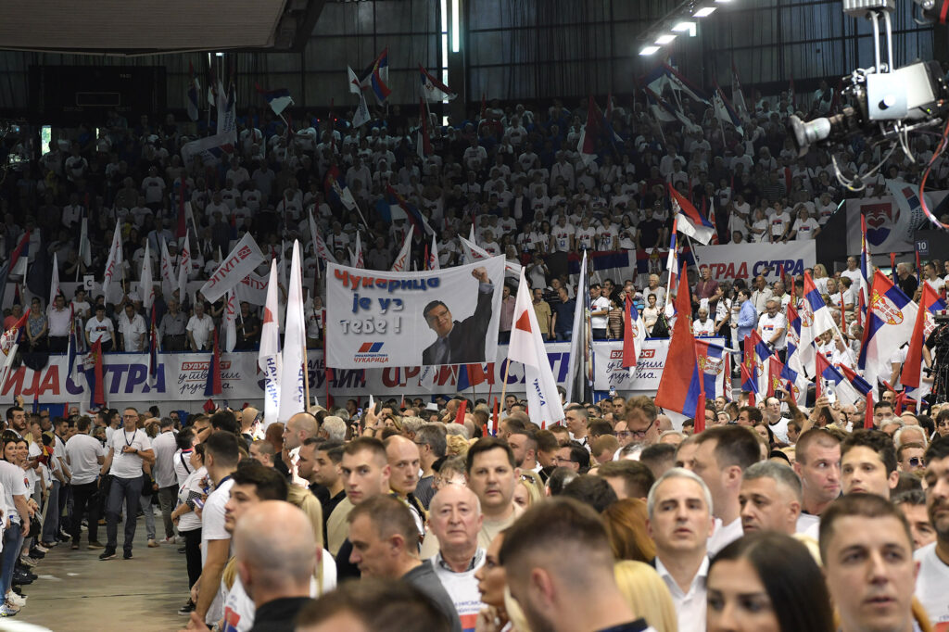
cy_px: 316
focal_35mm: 70
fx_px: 1845
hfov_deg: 28.9
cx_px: 474
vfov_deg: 19.4
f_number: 5
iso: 2500
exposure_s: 1/250
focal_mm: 70
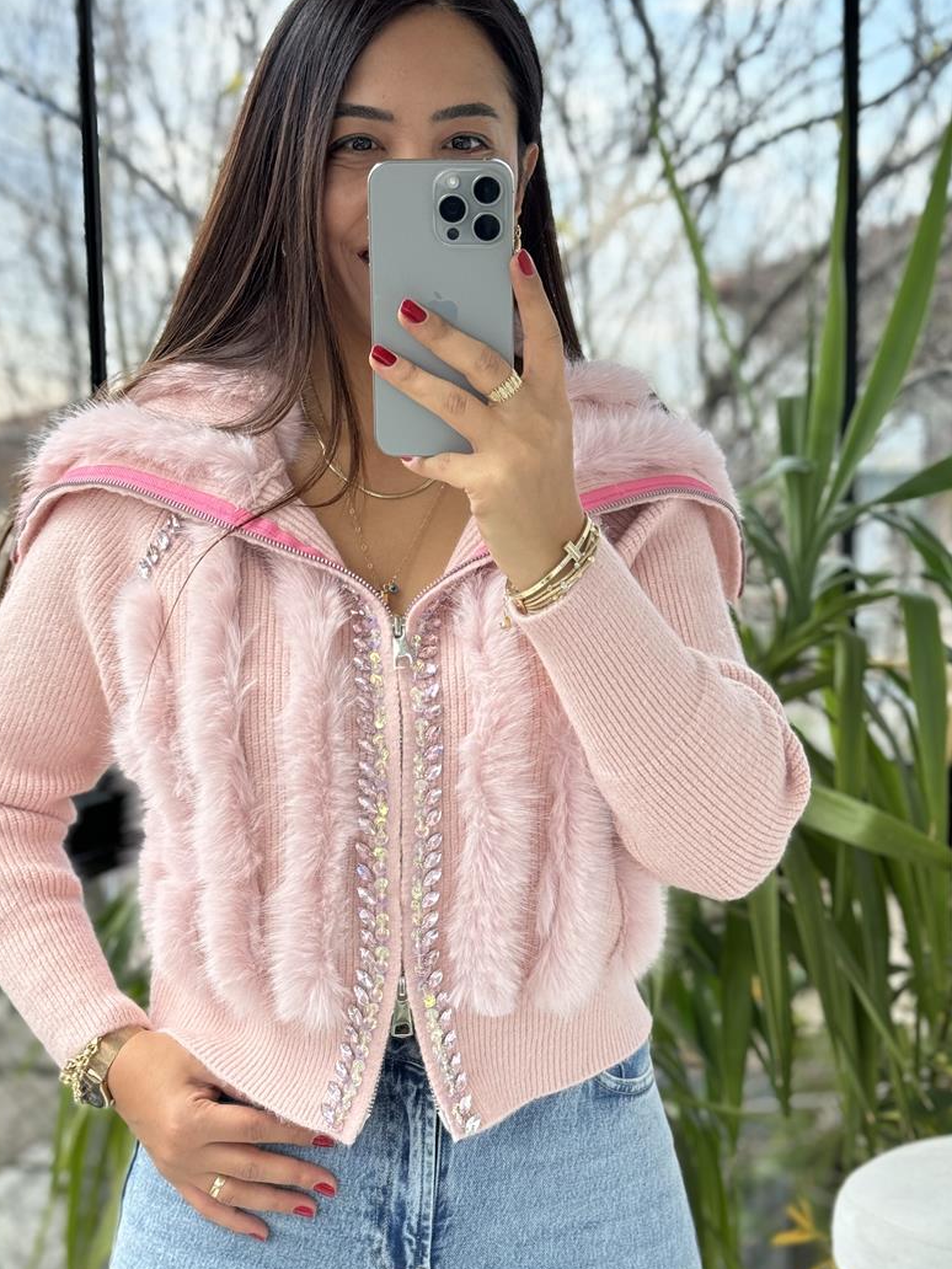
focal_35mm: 62
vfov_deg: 31.2
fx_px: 2273
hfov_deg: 23.6
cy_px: 708
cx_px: 446
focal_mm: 6.76
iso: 80
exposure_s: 1/121
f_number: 1.78
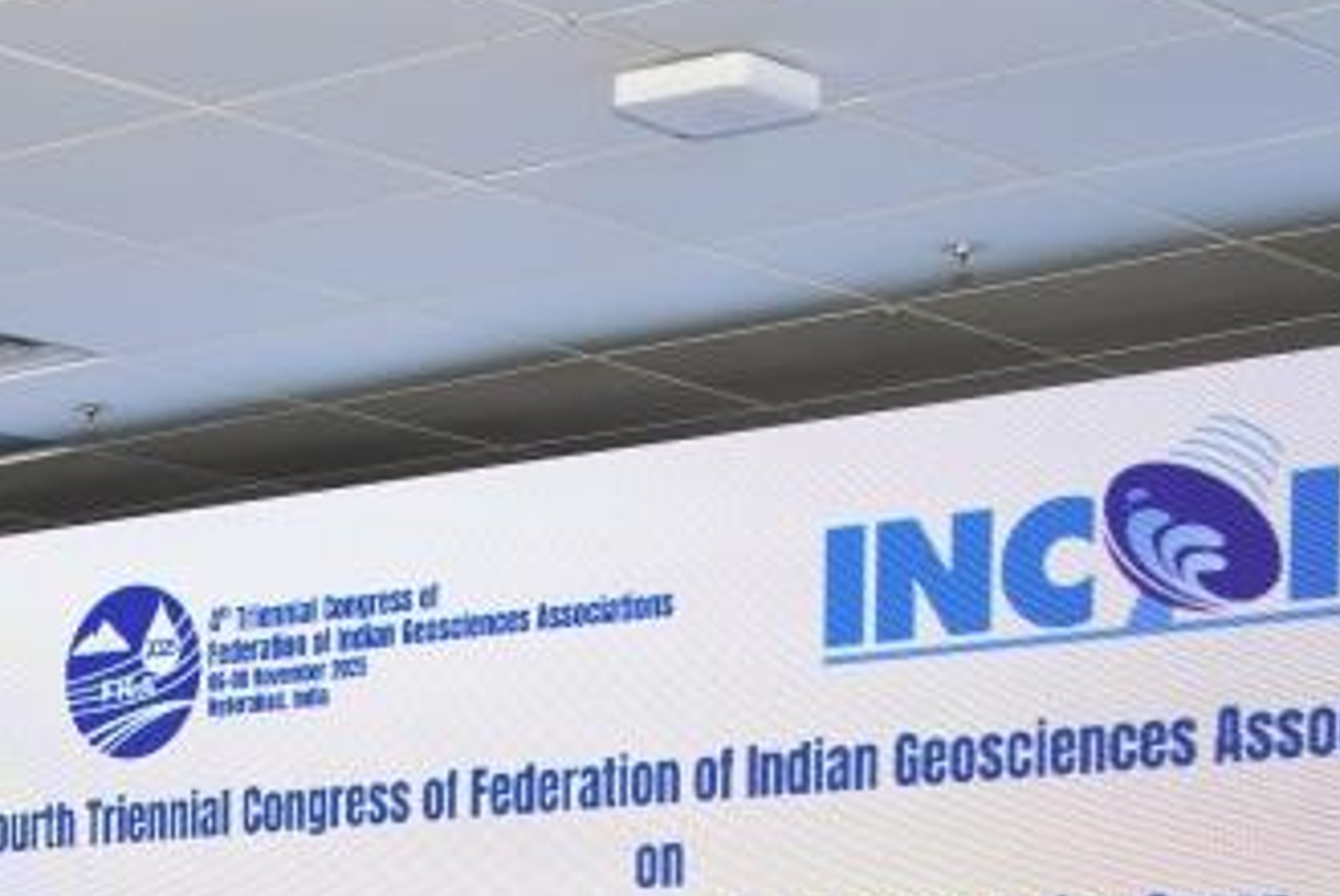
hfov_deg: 16.9
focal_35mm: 115
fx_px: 4284
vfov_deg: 11.5
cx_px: -330
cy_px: 1269
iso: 400
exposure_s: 1/60
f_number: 6.3
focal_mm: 25
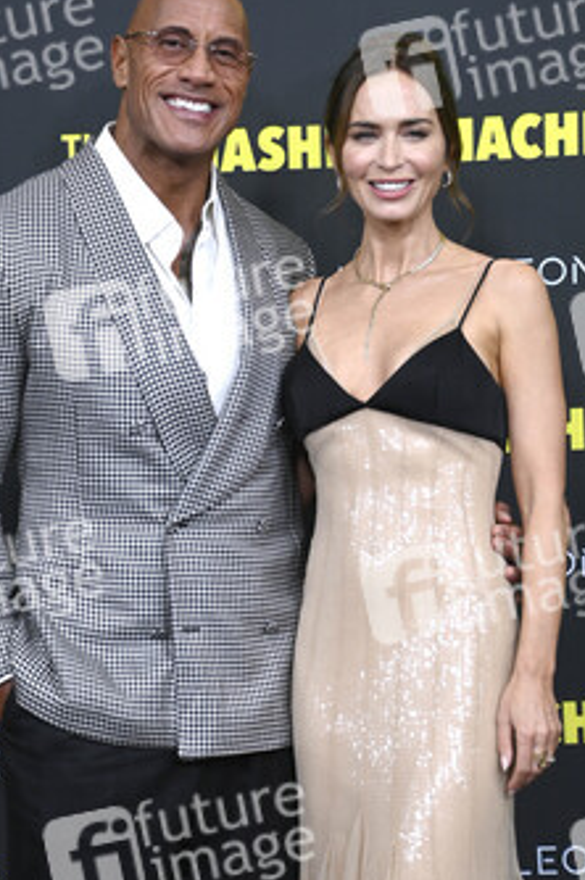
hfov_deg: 9.4
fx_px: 3566
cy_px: 451
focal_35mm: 146
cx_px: 256
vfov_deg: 14.1
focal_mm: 122
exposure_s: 1/250
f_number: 5.6
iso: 1000
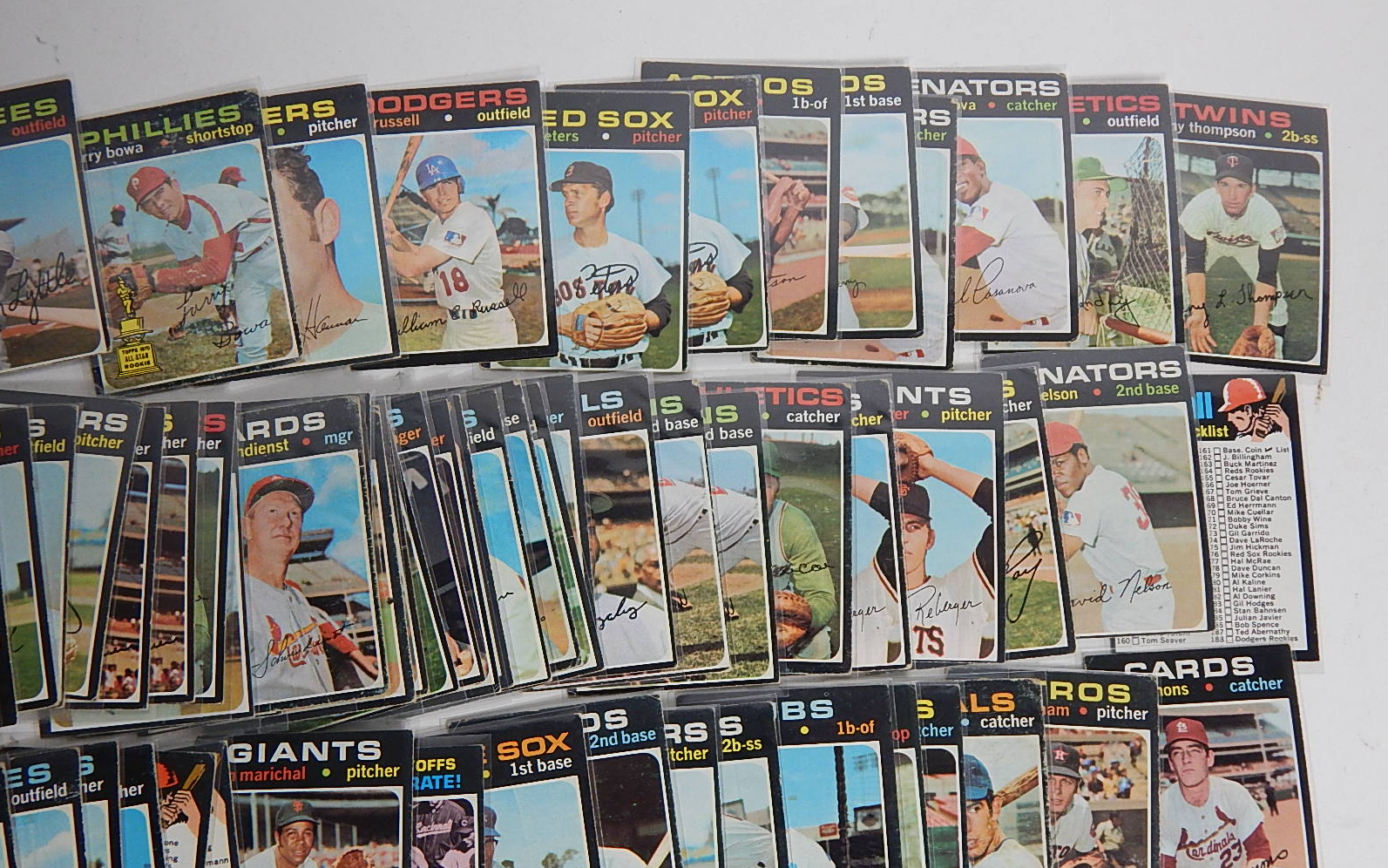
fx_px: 1248
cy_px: 521
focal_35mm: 33
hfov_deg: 58.1
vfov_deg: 38.2
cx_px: 692
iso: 220
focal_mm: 5.6
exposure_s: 1/30
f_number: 3.2
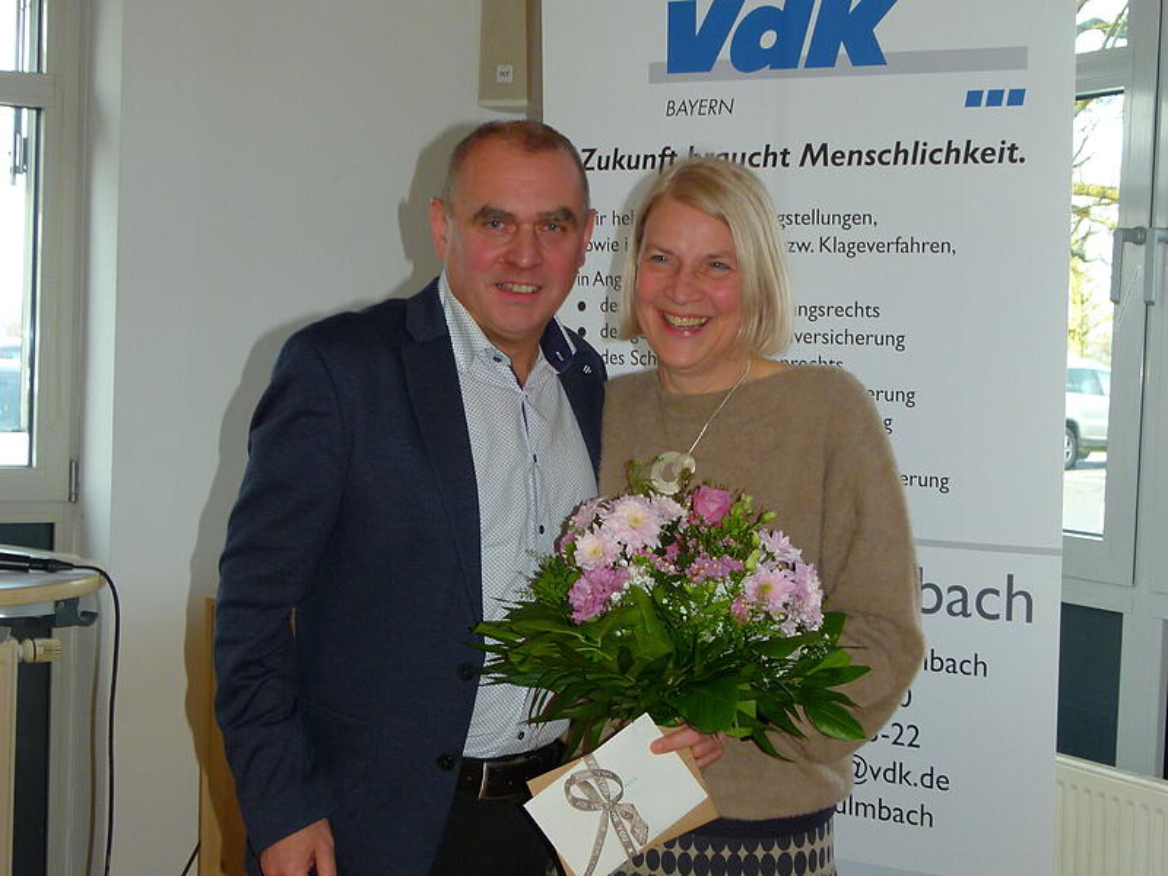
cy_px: 438
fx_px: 1451
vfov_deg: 33.6
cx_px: 584
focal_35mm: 43
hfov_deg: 43.9
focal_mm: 7.7
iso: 100
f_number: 3.2
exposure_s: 1/60
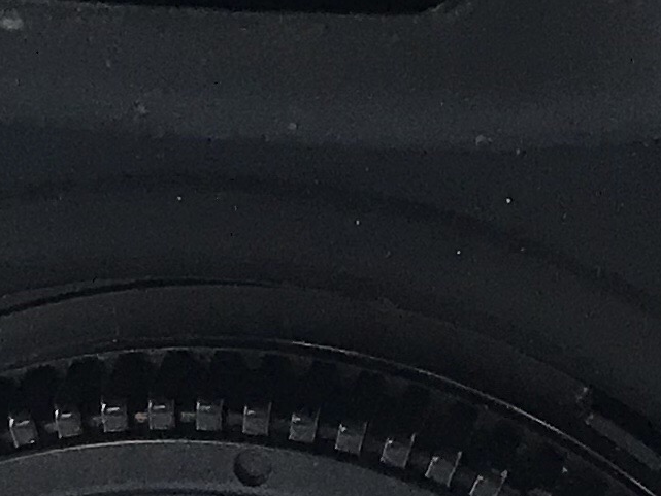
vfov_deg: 8.4
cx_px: 246
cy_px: 510
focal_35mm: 176
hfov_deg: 11.2
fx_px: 3361
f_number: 1.8
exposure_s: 1/33
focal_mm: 3.99
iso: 32
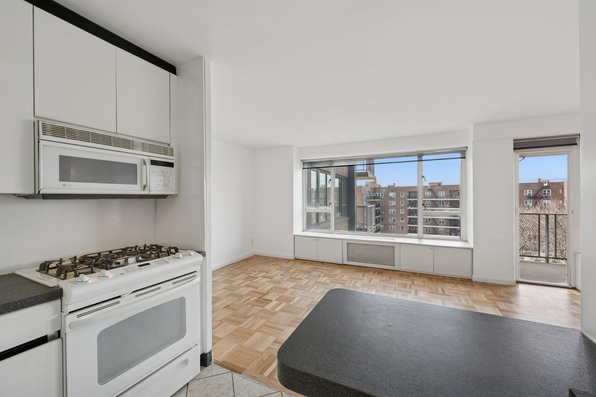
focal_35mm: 14
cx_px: 298
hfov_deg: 104.3
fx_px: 232
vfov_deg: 81.2
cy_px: 198
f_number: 8
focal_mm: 14
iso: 250
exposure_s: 1/400
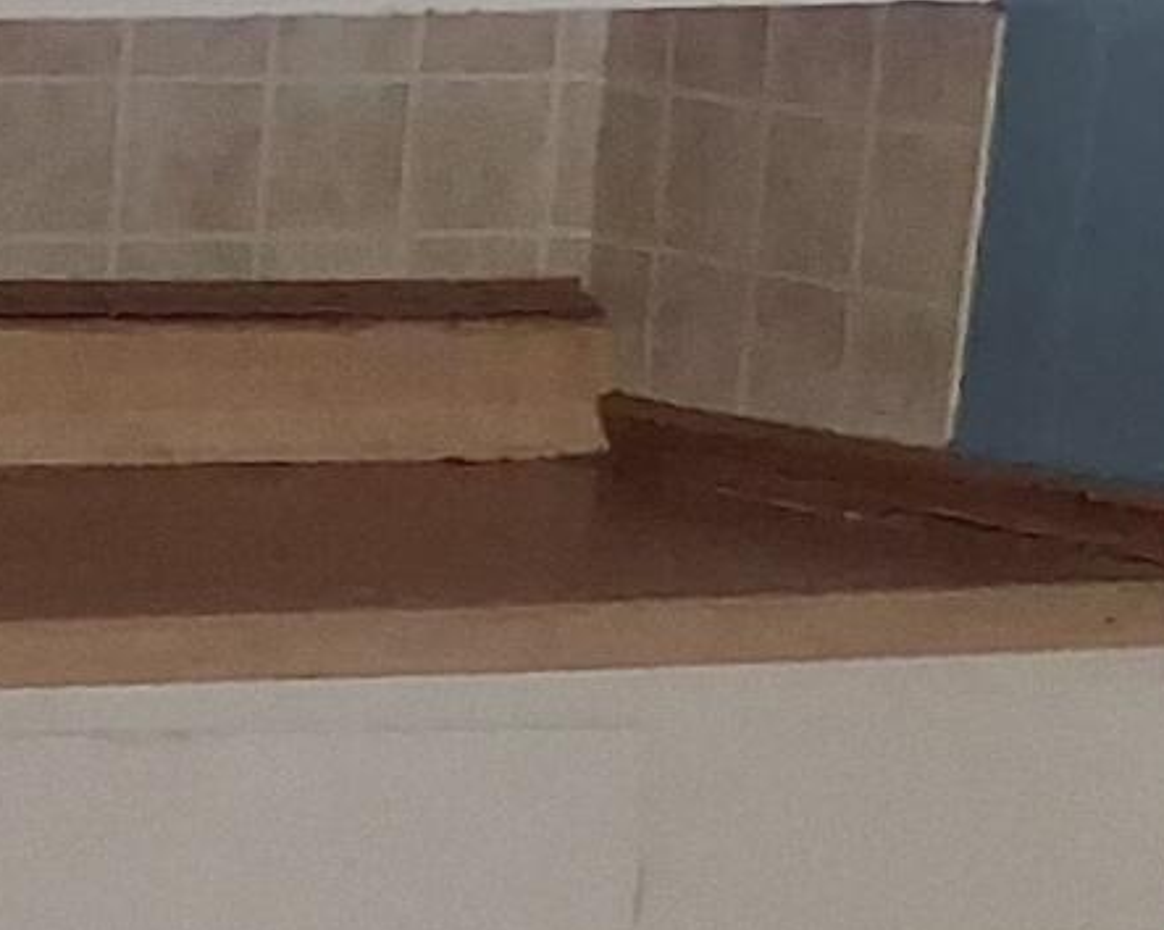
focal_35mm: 172
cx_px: -1795
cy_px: 599
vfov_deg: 9.0
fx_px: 5923
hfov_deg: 9.7
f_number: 1.8
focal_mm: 3.98
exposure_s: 1/24
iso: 500
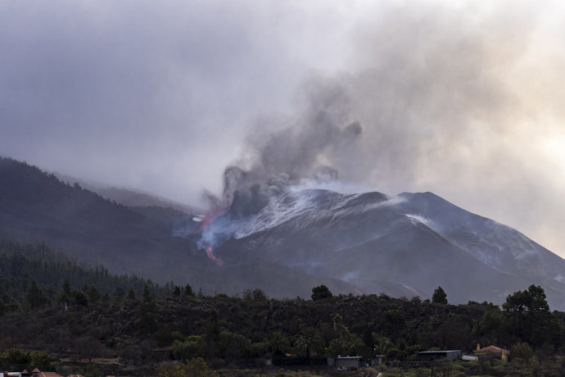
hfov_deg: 18.3
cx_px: 282
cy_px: 188
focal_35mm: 112
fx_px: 1758
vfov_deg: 12.2
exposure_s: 1/400
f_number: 8
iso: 80
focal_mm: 75
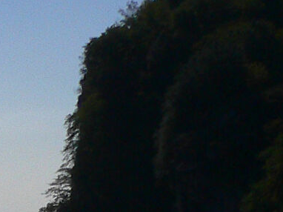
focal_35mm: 220
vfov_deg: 6.4
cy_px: 503
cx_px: -395
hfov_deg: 8.3
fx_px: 1797
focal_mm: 5.8
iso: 80
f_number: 5.6
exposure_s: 1/1600
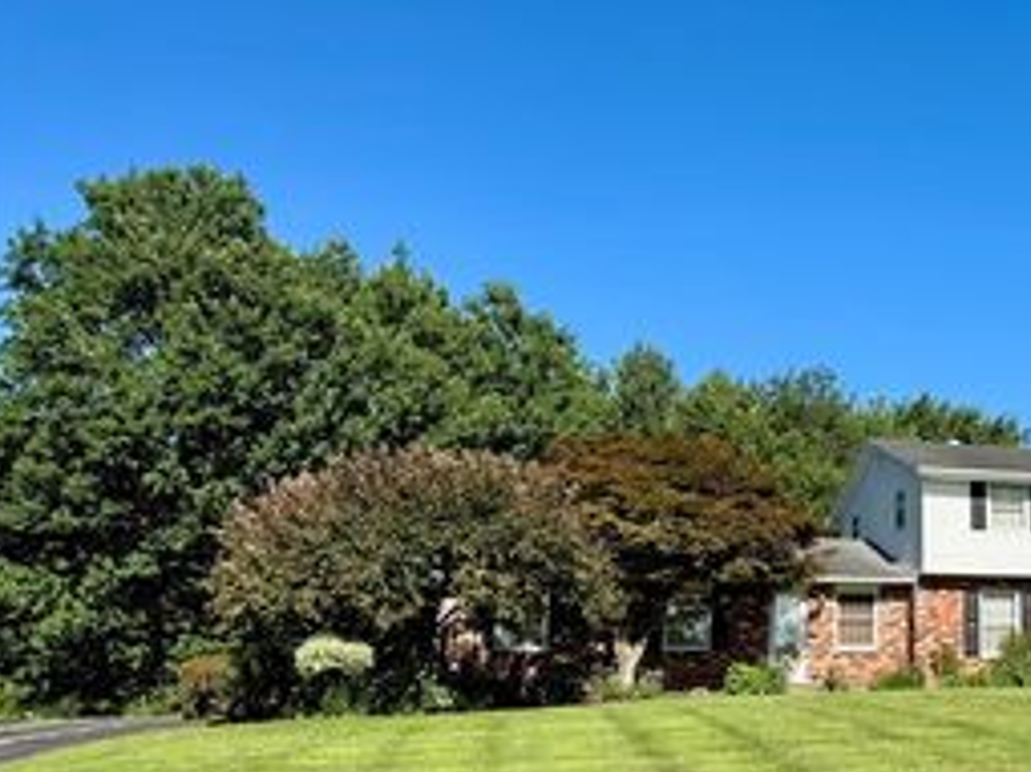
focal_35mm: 47
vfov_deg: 30.8
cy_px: 430
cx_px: 982
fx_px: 1399
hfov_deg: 37.1
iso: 80
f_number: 1.78
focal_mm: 6.76
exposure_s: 1/3597
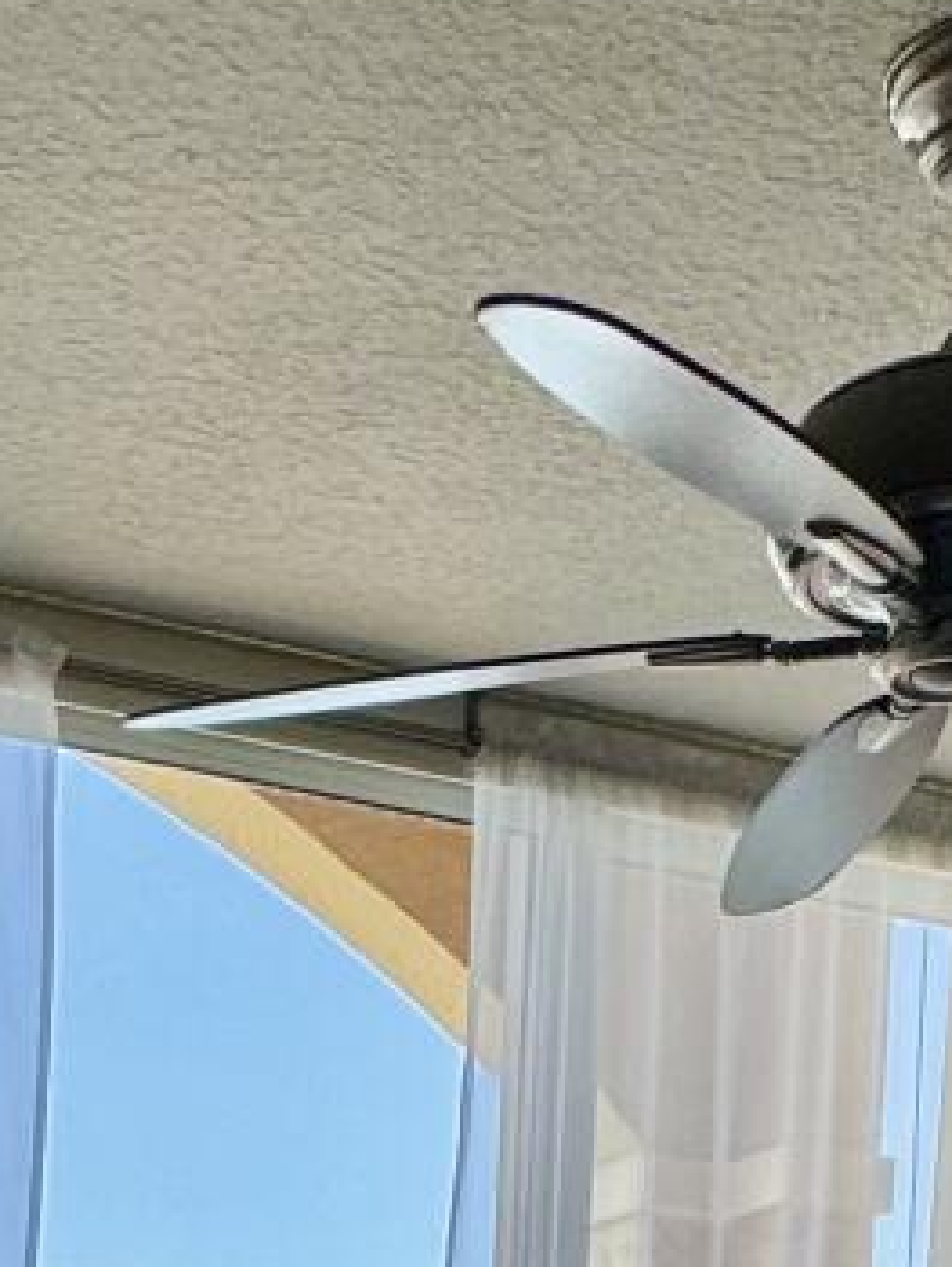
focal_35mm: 80
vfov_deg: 16.6
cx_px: 243
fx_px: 2930
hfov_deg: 18.3
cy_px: 2697
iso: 40
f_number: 2.2
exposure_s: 1/99
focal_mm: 2.22
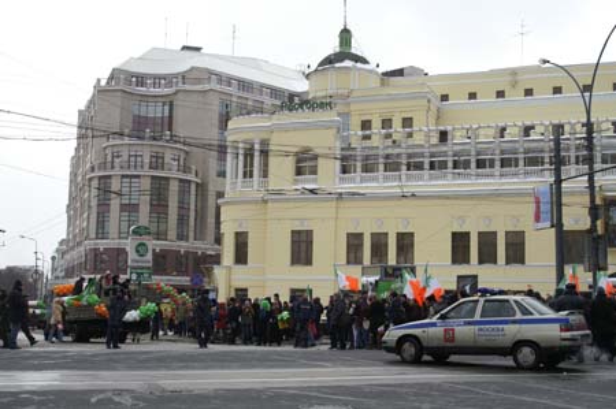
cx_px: 308
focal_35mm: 45
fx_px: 769
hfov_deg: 43.6
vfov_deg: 29.8
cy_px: 204
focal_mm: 30
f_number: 10
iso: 100
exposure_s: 1/160
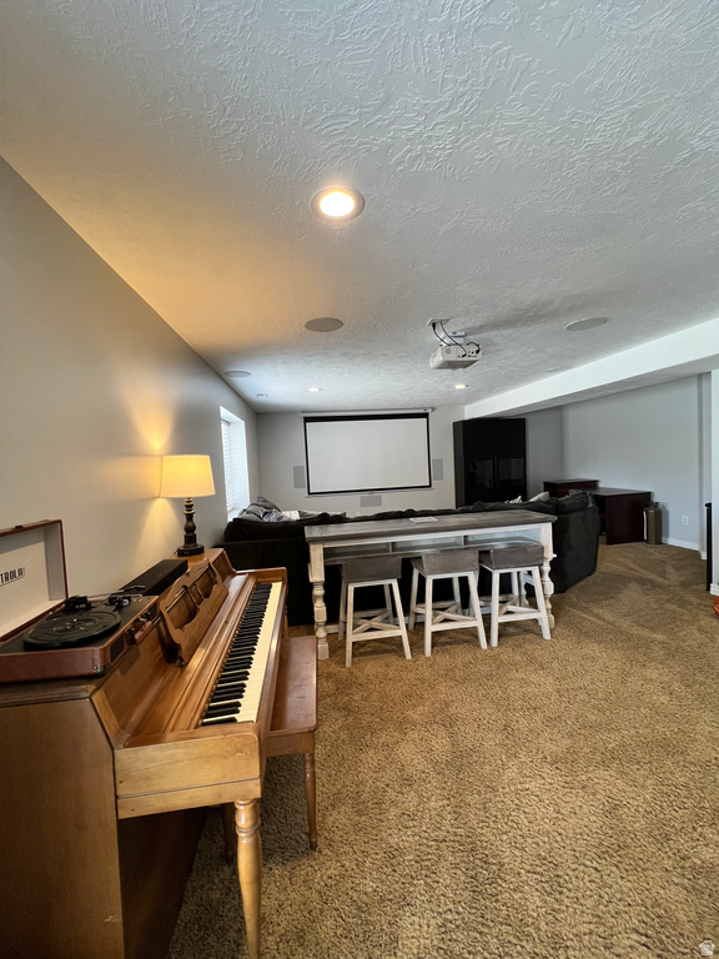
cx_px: 360
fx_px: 360
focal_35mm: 13
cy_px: 480
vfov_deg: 106.2
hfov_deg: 89.9
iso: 250
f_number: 1.8
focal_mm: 1.57
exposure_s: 1/120
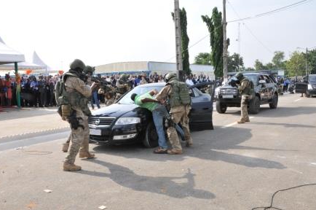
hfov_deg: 60.4
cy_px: 103
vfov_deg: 42.2
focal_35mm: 31
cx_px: 158
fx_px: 272
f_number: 22
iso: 1000
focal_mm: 20
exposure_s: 1/125
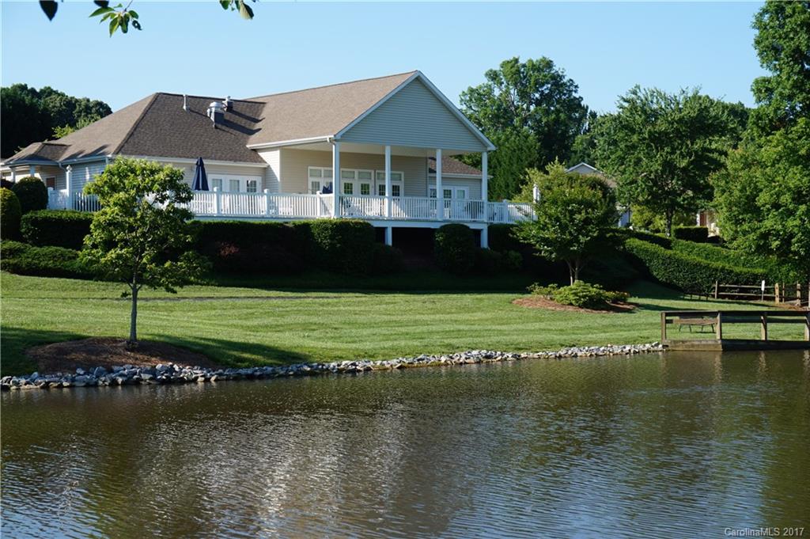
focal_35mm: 62
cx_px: 405
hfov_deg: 32.7
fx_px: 1383
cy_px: 270
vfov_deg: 22.0
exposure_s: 1/100
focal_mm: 41
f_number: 11
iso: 100
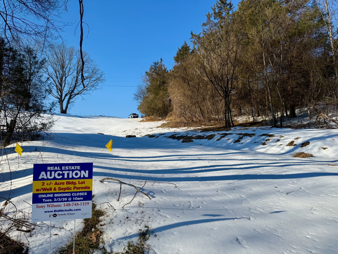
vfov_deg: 56.8
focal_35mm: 24
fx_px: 234
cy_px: 127
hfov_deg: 71.6
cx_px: 169
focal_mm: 6.76
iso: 80
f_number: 1.78
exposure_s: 1/5319
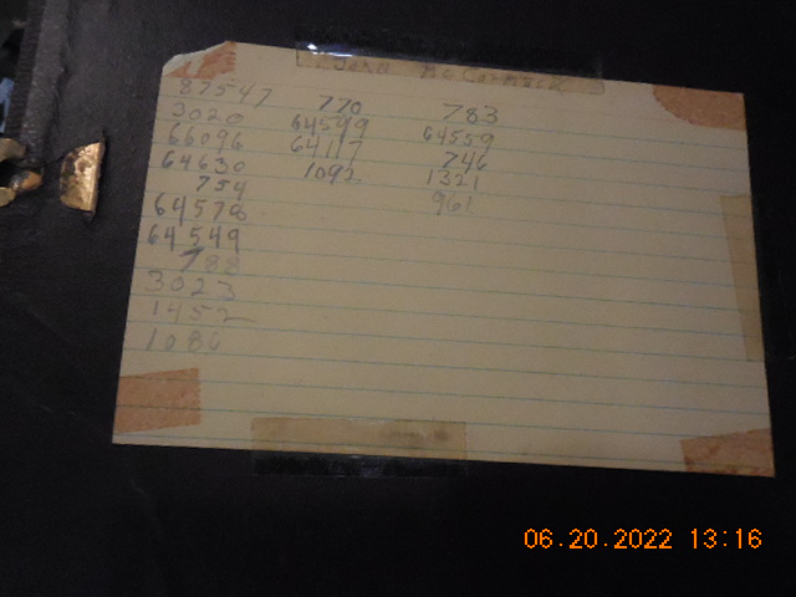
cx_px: 398
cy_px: 298
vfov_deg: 48.2
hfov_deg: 61.7
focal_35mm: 29
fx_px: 667
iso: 1600
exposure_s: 1/200
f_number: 4
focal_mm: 5.2
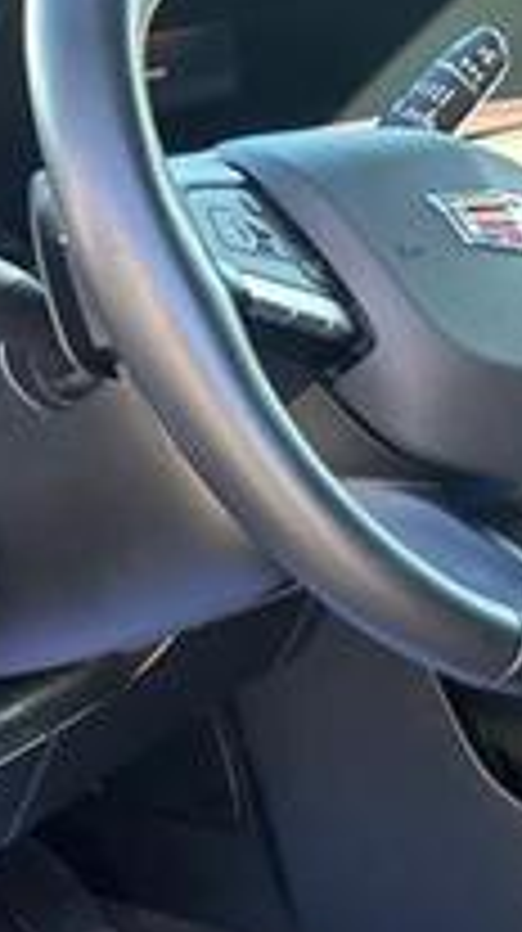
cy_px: 680
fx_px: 1703
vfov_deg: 30.2
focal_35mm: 69
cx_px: 1035
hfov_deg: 14.5
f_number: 1.5
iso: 125
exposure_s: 1/101
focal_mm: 5.7
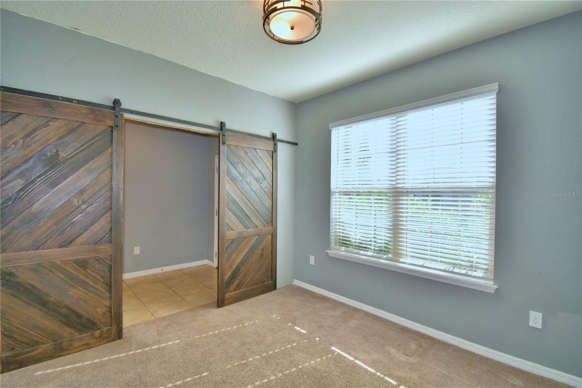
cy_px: 194
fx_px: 242
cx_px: 291
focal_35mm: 15
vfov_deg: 77.3
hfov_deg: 100.4
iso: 100
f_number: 4.5
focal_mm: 10
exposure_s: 1/100
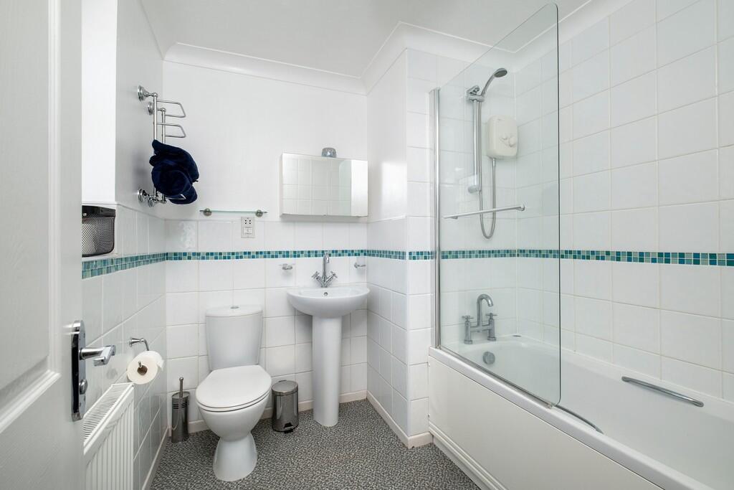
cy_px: 245
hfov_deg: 96.7
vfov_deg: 73.8
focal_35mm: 16
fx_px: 326
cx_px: 367
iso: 200
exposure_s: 1/60
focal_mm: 10.5
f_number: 7.1
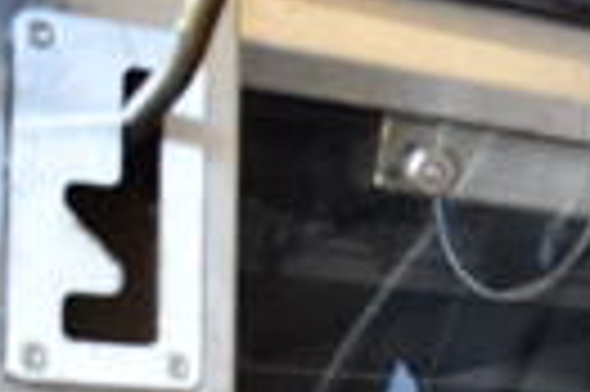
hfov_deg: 14.5
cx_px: 1018
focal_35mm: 126
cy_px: 505
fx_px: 2062
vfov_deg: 10.6
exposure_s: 1/160
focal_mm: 18
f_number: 3.5
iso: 800
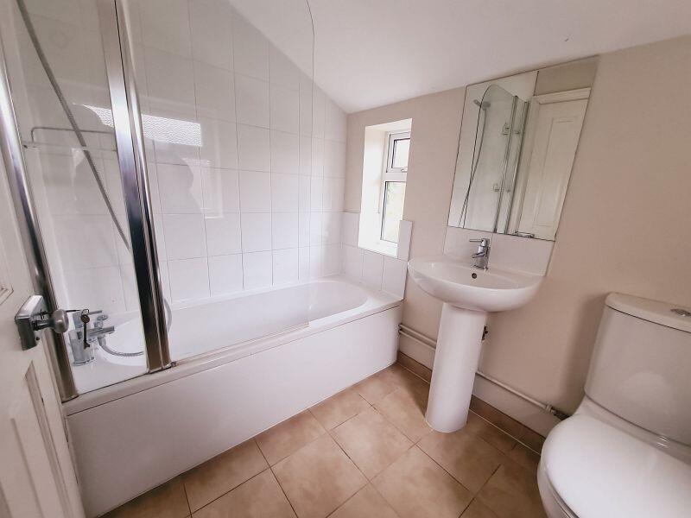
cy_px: 259
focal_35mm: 13
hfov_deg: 106.2
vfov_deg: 89.9
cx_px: 346
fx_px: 260
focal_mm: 2.2
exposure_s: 1/50
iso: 125
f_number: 2.2
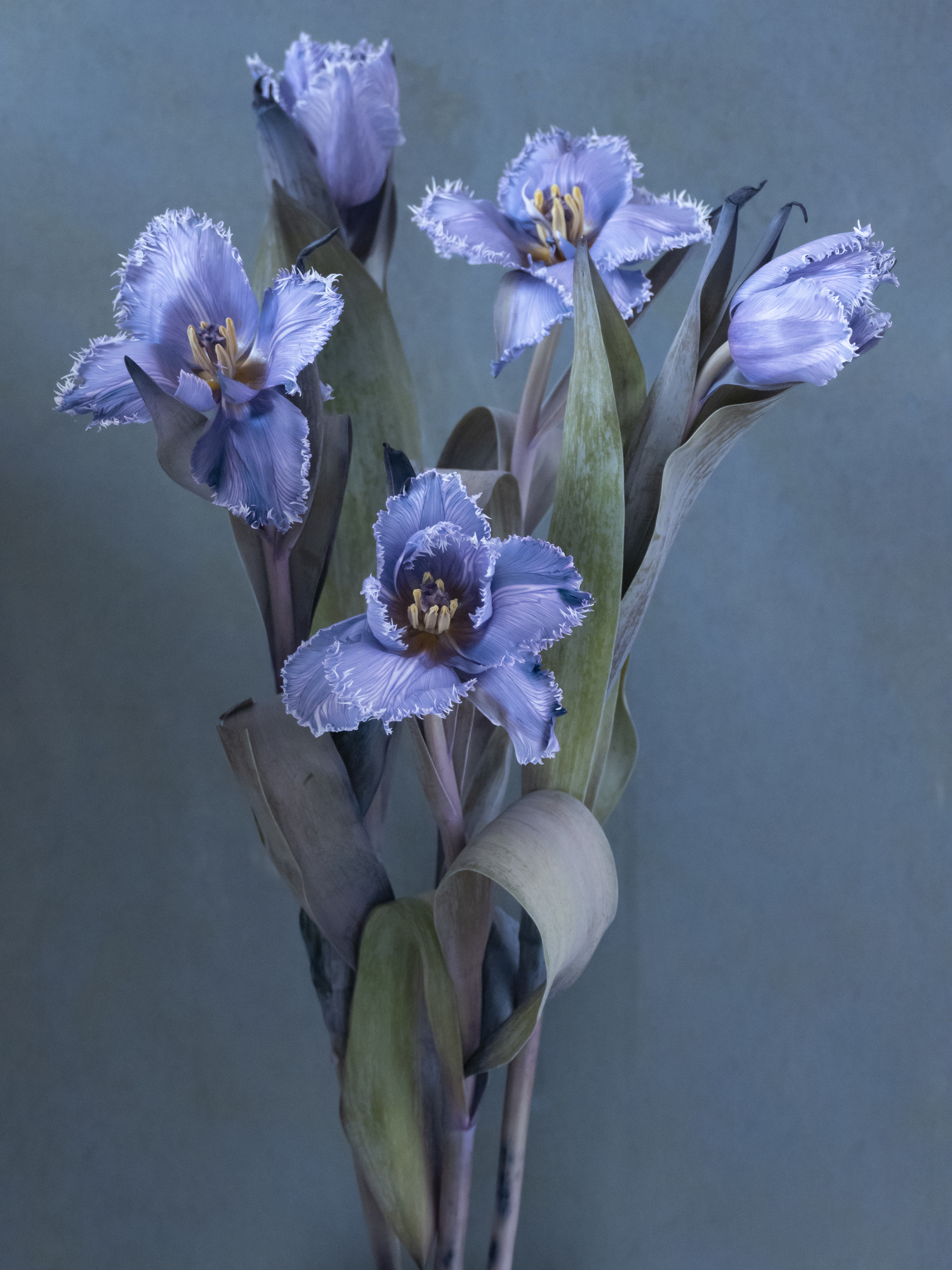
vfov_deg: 11.9
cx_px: 476
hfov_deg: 8.9
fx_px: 6087
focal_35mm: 166
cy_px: 635
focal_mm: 56.08
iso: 1600
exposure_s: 1/10
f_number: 3.9
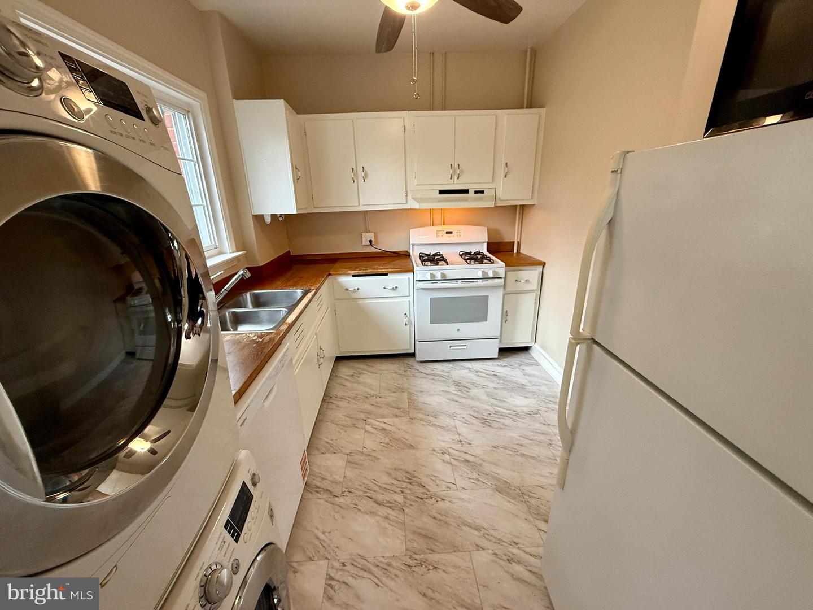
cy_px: 305
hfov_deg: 102.1
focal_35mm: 14
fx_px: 329
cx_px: 406
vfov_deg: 85.7
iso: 320
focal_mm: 2.22
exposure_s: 1/120
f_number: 2.2
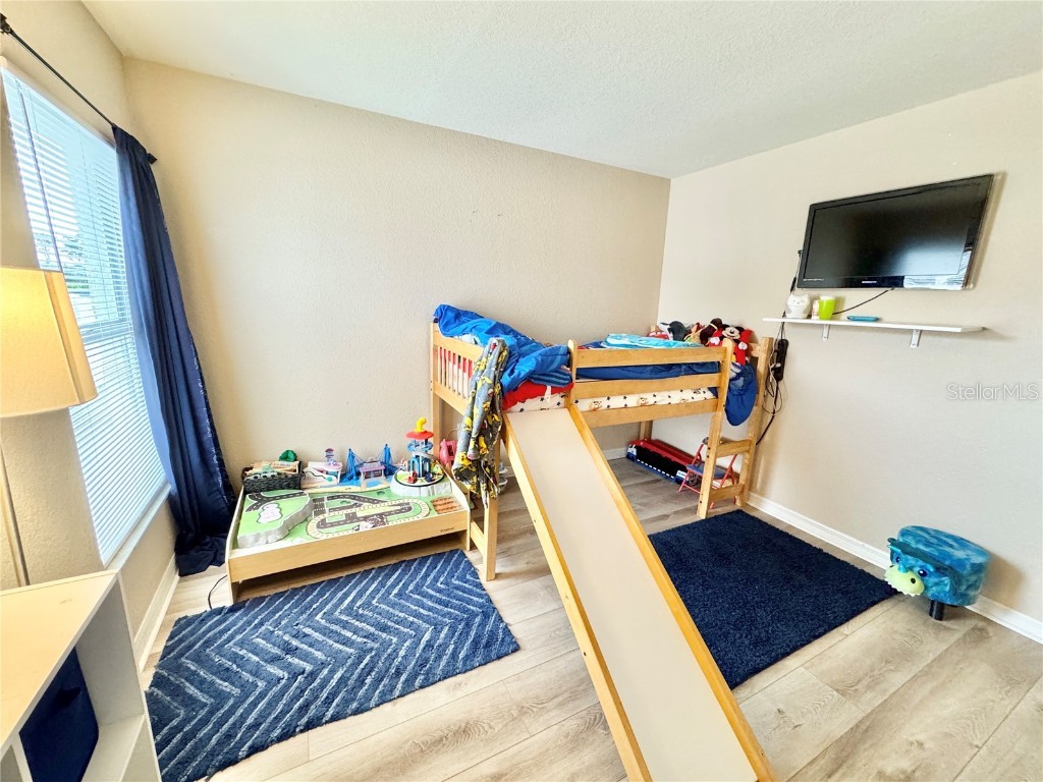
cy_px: 391
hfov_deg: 102.1
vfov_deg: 85.7
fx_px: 422
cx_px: 522
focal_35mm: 14
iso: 400
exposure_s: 1/60
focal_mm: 2.22
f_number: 2.2
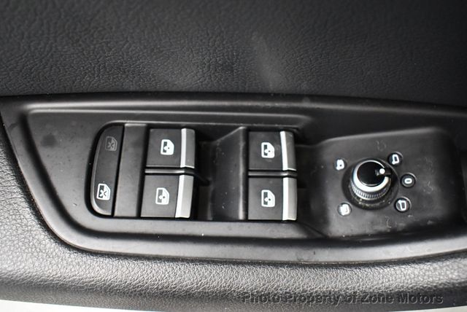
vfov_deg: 36.9
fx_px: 467
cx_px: 234
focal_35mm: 36
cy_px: 156
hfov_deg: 53.1
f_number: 3.5
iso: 4000
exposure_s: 1/60
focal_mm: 18
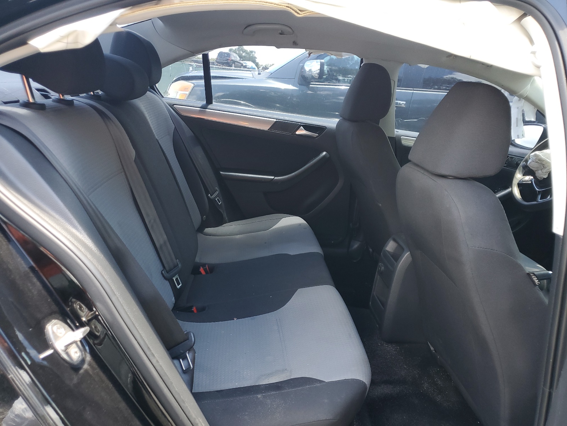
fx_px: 426
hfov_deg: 67.3
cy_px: 213
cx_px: 284
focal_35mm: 26
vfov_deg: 53.1
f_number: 1.5
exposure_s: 1/120
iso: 59
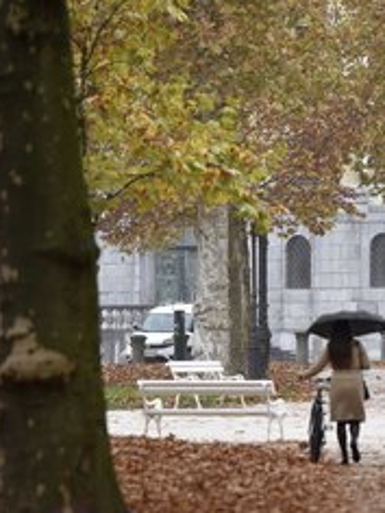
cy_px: 305
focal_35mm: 407
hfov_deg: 3.6
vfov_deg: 4.9
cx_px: 413
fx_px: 6036
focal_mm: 200
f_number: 4
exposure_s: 1/400
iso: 800
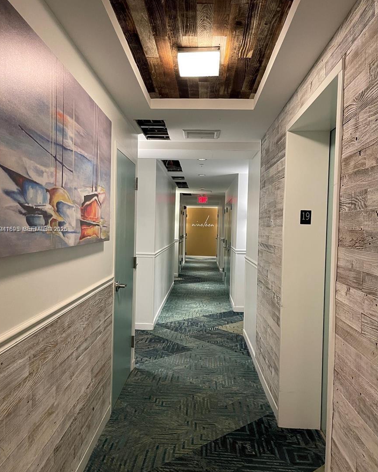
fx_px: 378
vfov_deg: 64.1
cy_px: 230
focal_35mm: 27
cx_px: 183
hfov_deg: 53.2
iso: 400
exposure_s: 1/60
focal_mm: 5.1
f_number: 1.6
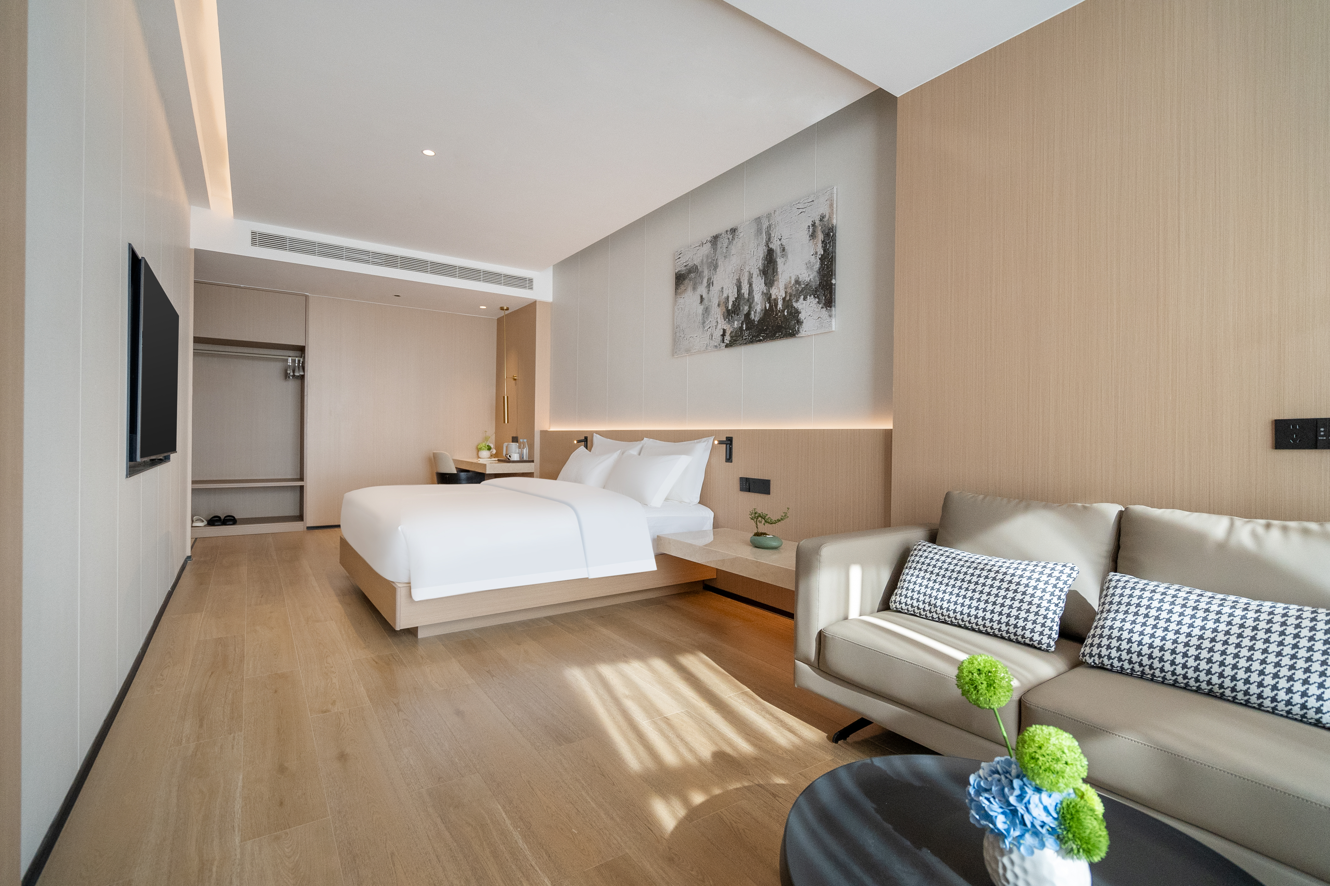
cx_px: 665
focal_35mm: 16
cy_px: 443
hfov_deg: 96.7
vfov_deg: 73.7
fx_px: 591
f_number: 4
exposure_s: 1/400
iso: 2500
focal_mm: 16
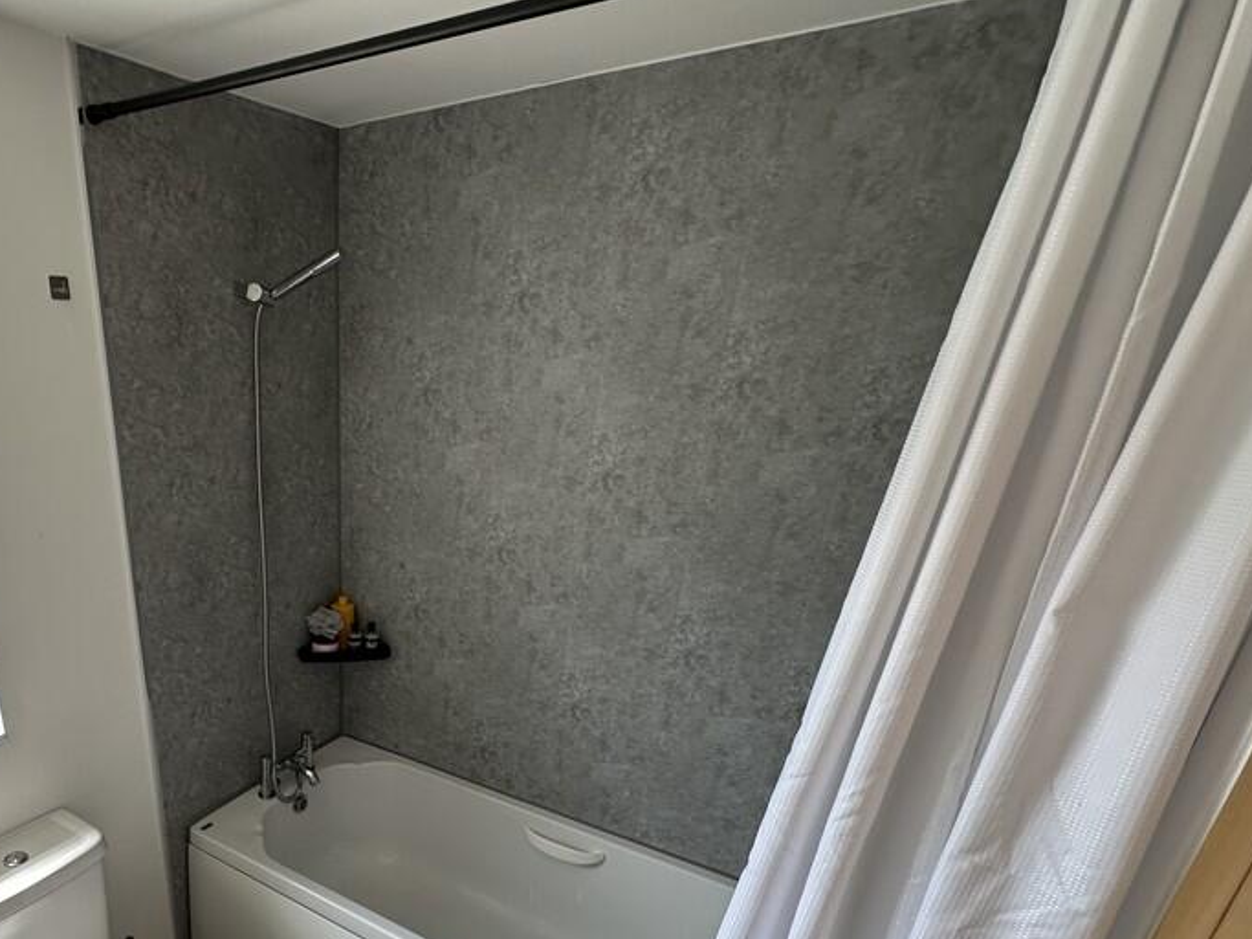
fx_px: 759
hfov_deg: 74.8
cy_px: 660
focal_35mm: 21
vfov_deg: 61.1
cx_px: 354
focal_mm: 2.22
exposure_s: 1/99
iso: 100
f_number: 2.2
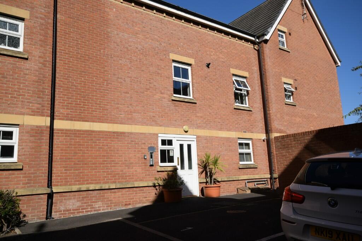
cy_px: 120
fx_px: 302
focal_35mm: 30
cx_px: 181
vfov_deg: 43.6
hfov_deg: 61.9
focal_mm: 20
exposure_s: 1/350
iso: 250
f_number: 19
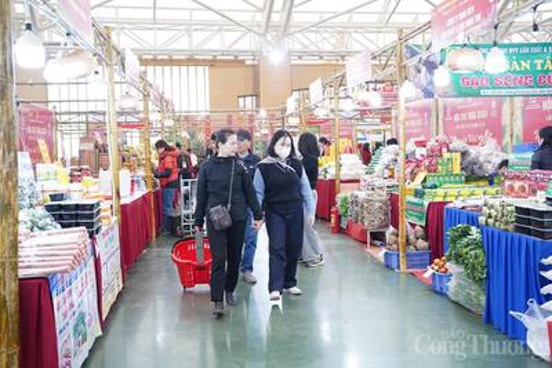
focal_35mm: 36
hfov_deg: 52.9
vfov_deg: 36.7
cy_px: 184
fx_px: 555
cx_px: 276
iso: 1600
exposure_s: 1/160
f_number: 4.5
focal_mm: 36.2
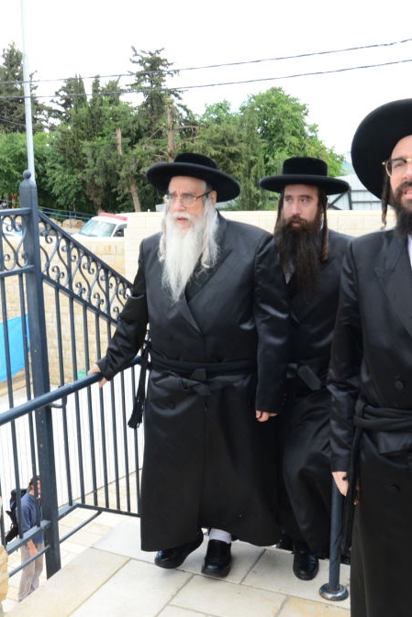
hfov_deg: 32.0
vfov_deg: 47.4
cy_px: 308
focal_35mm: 41
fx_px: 703
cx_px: 101
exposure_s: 1/250
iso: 500
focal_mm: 18
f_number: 7.1
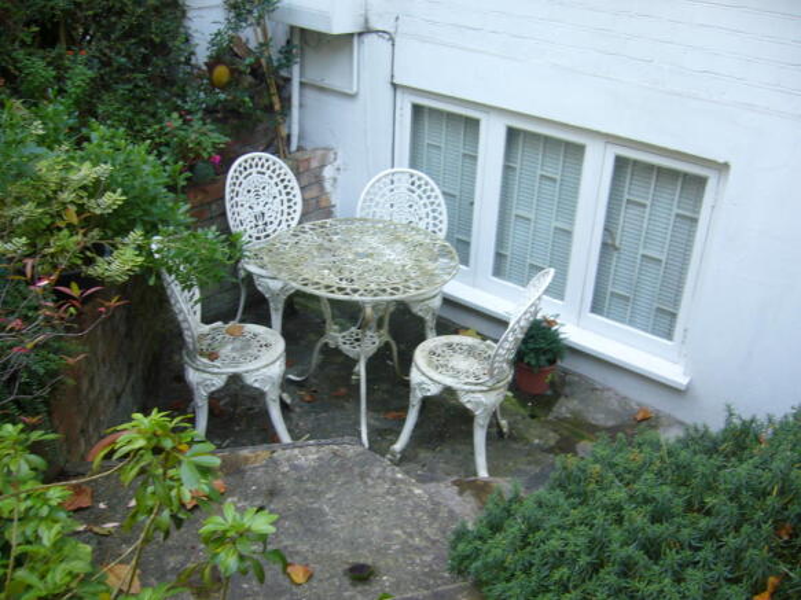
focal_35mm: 35
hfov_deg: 52.6
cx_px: 400
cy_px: 300
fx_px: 810
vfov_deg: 40.7
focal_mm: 5.8
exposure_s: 1/15
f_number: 2.8
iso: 100
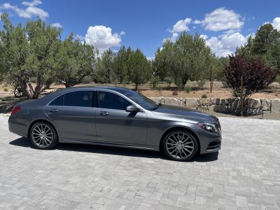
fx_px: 235
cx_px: 128
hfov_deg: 61.6
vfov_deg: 48.2
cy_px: 110
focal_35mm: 29
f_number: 1.6
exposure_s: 1/4464
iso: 32
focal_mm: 4.2
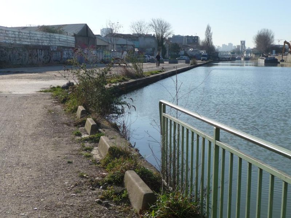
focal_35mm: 50
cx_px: 146
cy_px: 109
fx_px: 420
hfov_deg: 38.2
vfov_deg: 29.1
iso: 100
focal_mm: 8.5
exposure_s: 1/640
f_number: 4.2
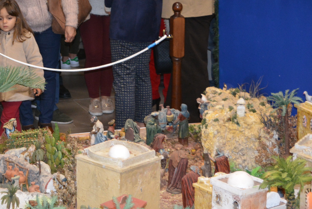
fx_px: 859
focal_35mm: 99
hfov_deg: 20.1
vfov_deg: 13.8
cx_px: 19
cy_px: 67
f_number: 4.5
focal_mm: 32
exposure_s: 1/60
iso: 1600
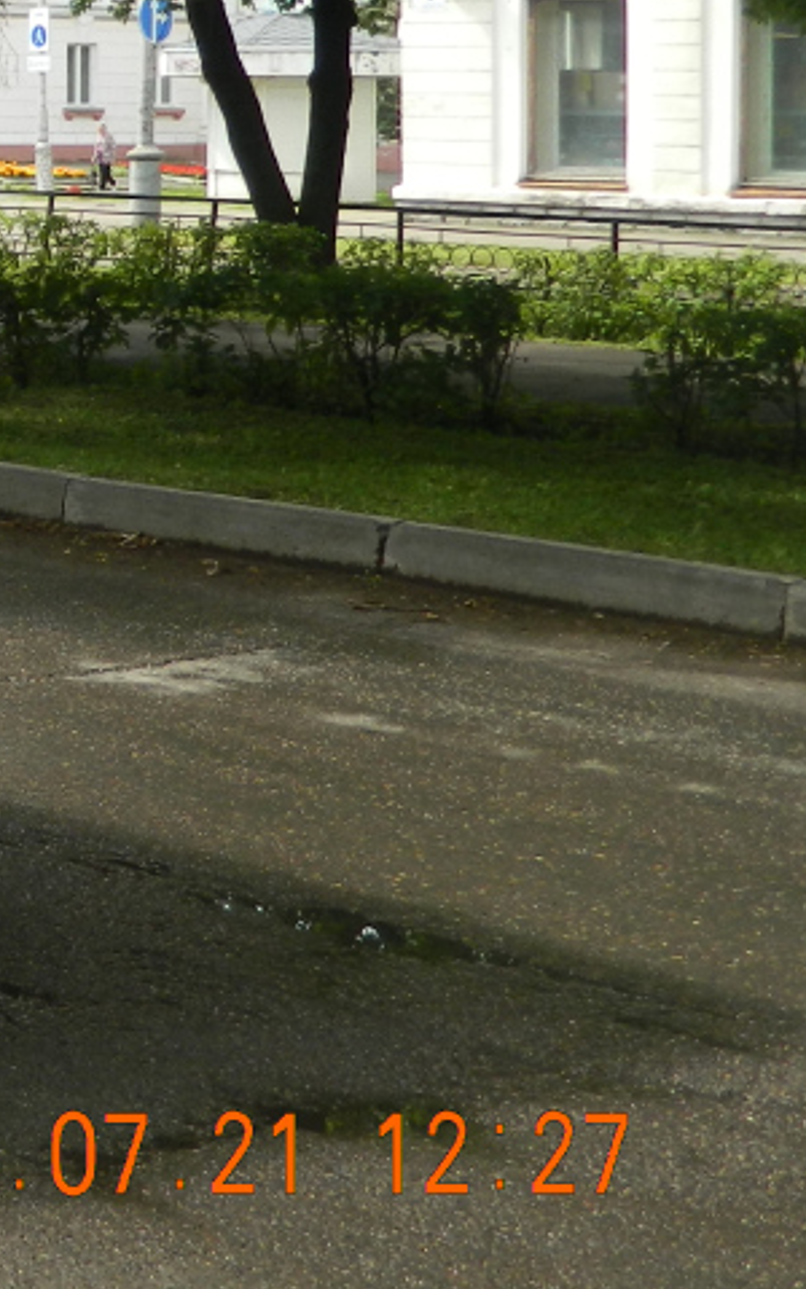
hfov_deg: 12.6
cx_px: -892
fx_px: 3128
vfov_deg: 22.7
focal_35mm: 89
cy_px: 117
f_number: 3.2
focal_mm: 5.6
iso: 80
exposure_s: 1/320
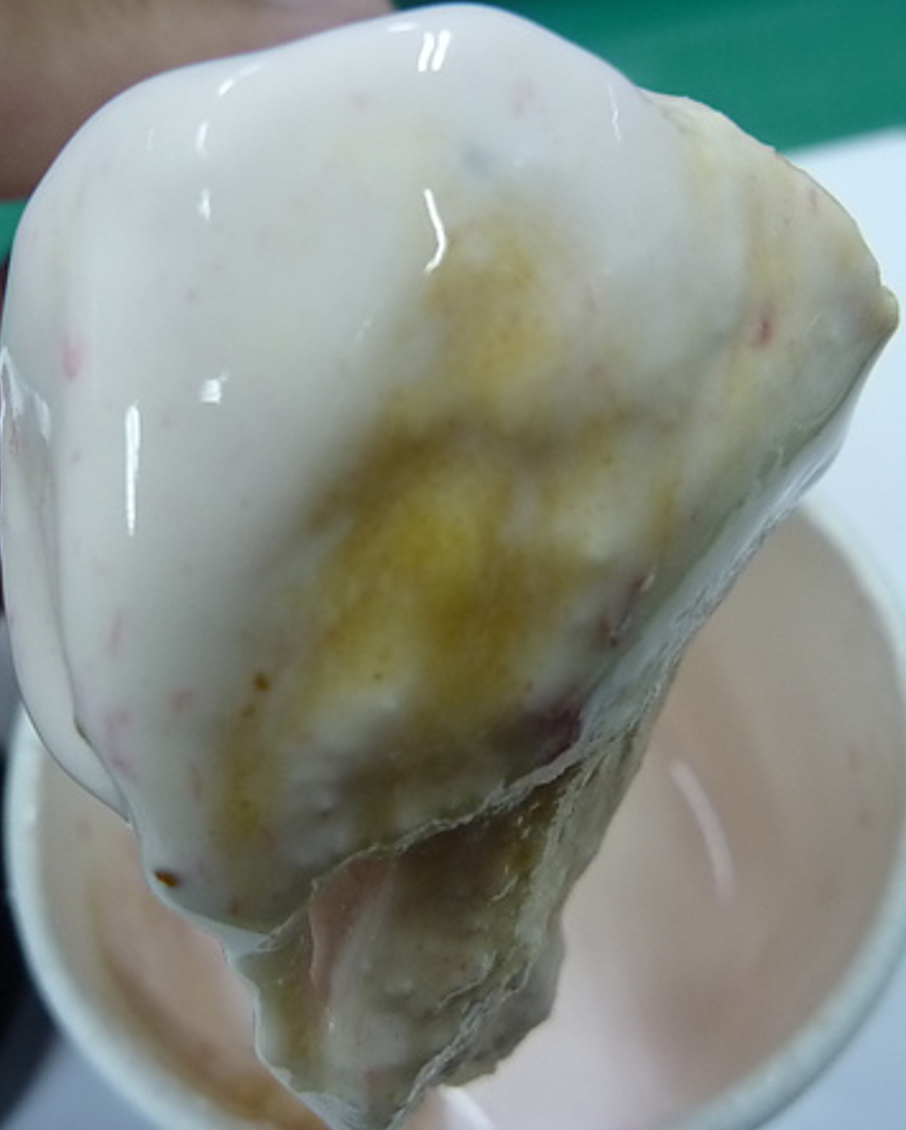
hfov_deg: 40.1
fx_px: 1239
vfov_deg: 49.1
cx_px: 406
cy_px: 559
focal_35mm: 37
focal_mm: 5
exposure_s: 1/30
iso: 250
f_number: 3.3
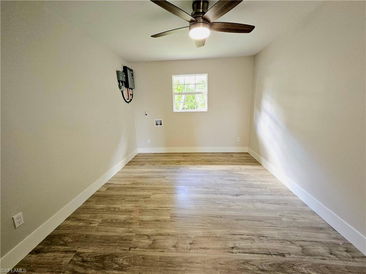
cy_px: 137
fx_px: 137
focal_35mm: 13
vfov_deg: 89.9
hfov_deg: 106.2
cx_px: 183
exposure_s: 1/60.2
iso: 250
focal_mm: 1.74
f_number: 2.2
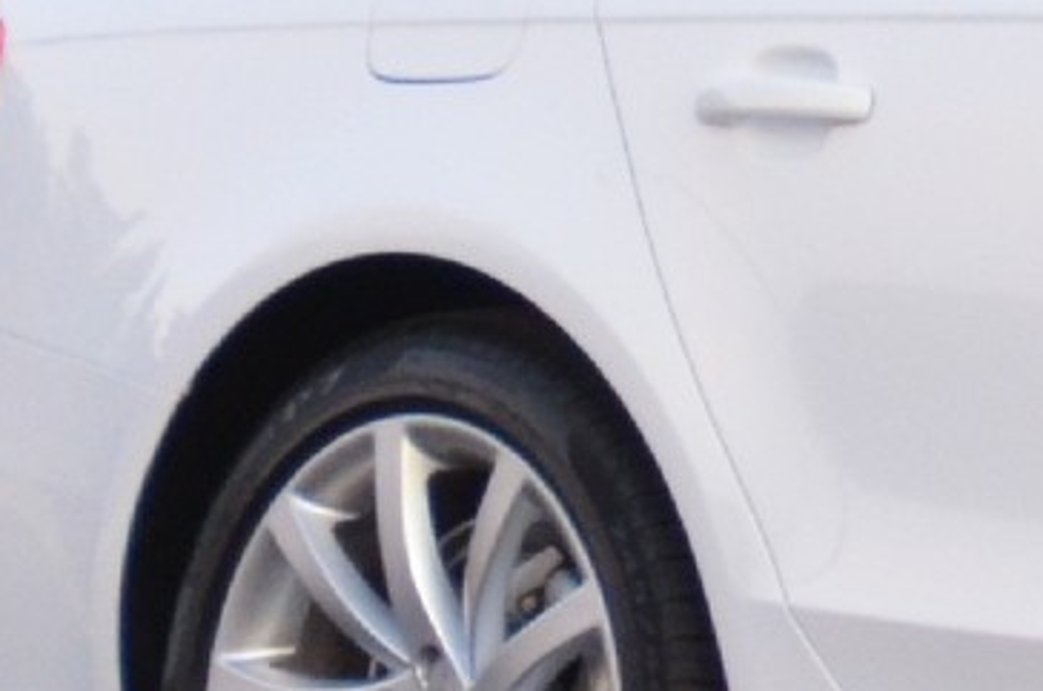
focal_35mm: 1080
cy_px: -204
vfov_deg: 1.3
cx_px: 2636
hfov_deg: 1.9
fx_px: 31234
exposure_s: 1/50
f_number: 5.3
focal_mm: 105
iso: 1600
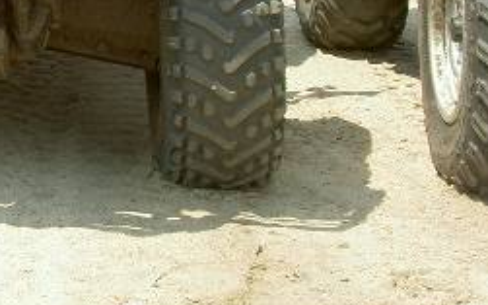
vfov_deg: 10.8
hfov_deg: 16.7
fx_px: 1583
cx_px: -105
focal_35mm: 119
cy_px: -78
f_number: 4.9
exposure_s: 1/200
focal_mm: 9
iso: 50
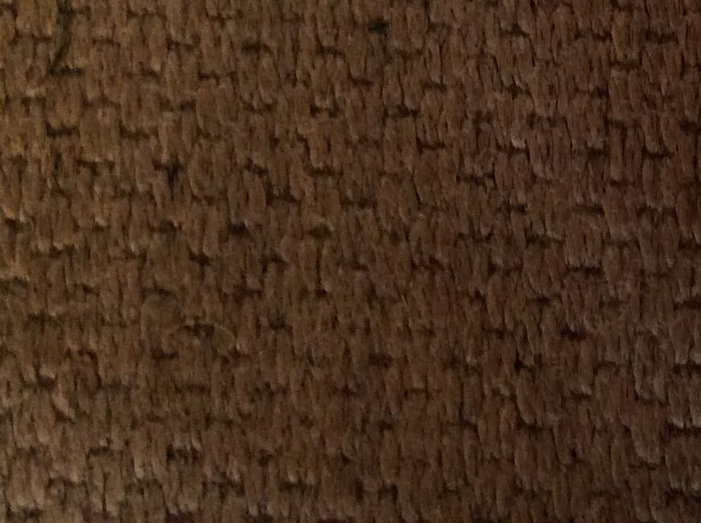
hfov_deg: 19.2
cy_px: 122
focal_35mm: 95
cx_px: 899
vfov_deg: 15.4
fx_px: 1921
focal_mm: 3.3
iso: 160
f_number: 2.4
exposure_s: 1/25
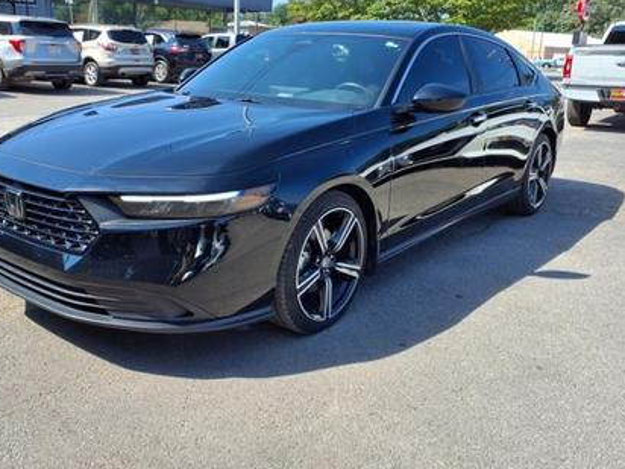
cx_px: 287
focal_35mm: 33
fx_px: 596
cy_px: 209
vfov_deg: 42.9
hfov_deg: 55.3
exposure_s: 1/1111
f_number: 1.9
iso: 40
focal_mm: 3.58
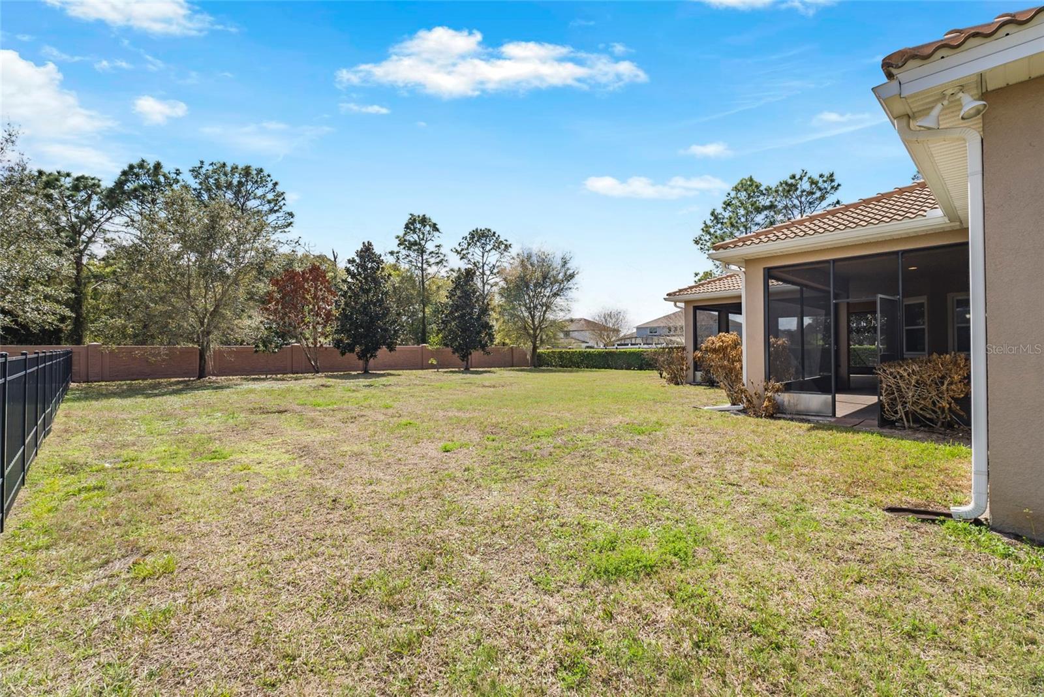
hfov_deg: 96.7
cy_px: 348
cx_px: 522
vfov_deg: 73.8
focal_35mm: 16
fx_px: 464
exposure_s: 1/250
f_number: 9
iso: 80
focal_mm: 16
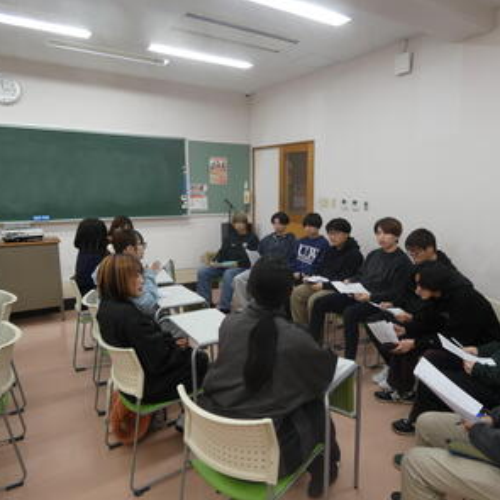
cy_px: 253
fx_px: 392
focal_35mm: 24
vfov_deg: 65.0
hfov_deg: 64.4
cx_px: 300
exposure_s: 1/60
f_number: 2.8
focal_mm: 3.6
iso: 100
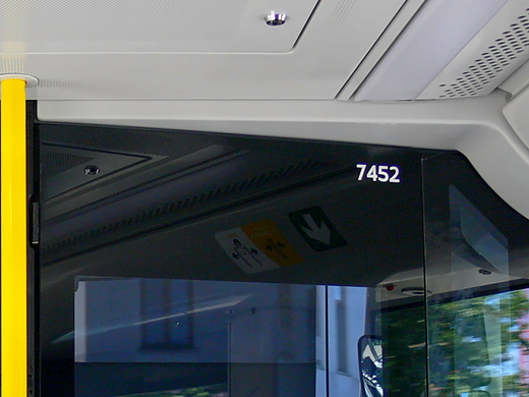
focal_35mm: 83
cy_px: 385
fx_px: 1268
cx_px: -22
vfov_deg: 17.4
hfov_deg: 22.5
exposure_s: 1/30
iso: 100
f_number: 2.8
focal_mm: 7.6
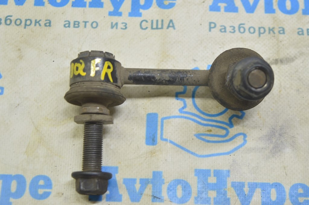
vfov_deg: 19.7
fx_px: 592
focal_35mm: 69
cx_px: 154
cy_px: 102
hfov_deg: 29.3
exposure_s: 1/20
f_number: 5.6
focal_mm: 46
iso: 400
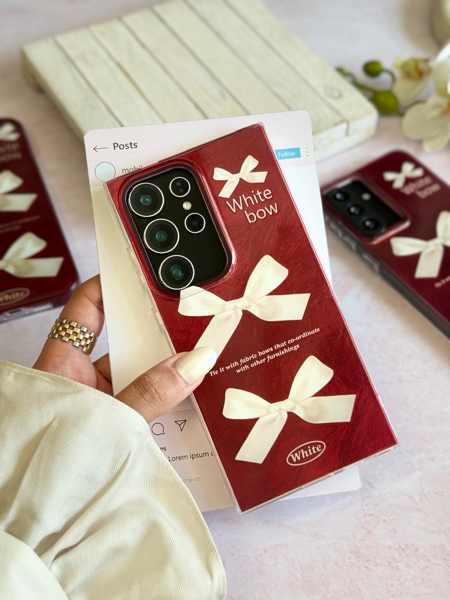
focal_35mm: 48
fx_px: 832
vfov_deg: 39.7
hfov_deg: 30.3
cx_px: 225
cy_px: 300
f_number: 1.78
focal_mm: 6.76
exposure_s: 1/183
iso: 80
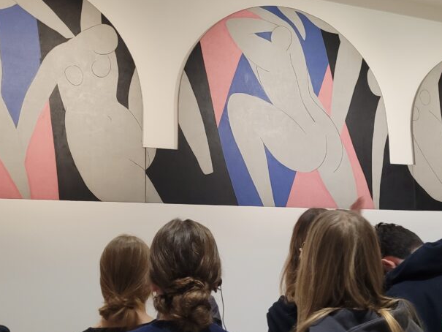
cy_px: 190
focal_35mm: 44
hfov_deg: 42.7
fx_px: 562
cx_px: 264
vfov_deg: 32.8
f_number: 1.8
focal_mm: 5.4
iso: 400
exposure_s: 1/50
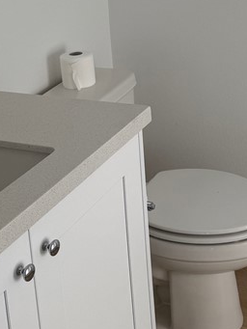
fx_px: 685
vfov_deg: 25.3
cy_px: -22
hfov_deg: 20.0
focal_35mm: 72
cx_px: 234
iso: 80
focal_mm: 6.76
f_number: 1.78
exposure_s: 1/780
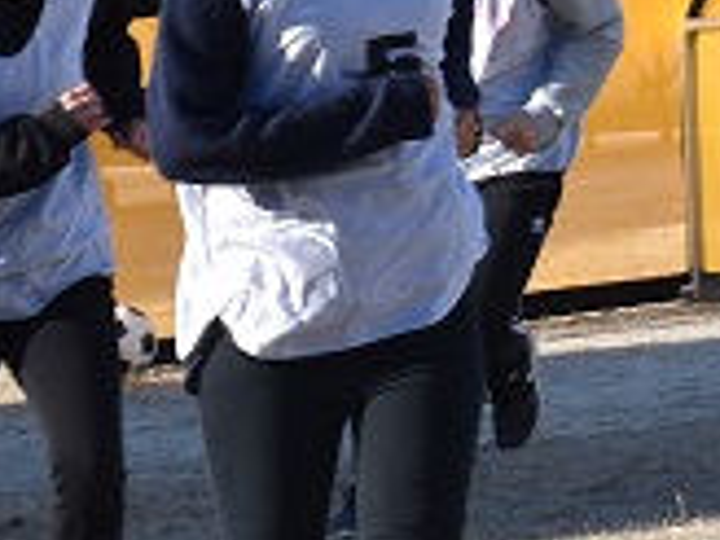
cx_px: 105
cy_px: 316
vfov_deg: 3.4
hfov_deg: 4.5
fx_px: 9061
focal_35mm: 436
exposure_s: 1/320
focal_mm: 55
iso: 200
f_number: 9
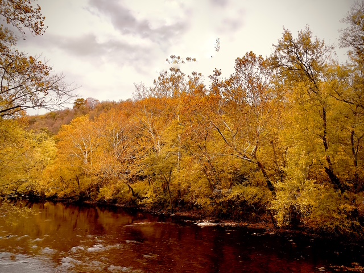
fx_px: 273
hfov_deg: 67.3
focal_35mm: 26
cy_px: 136
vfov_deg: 53.1
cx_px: 182
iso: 32
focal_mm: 4.2
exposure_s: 1/2506
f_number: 1.6
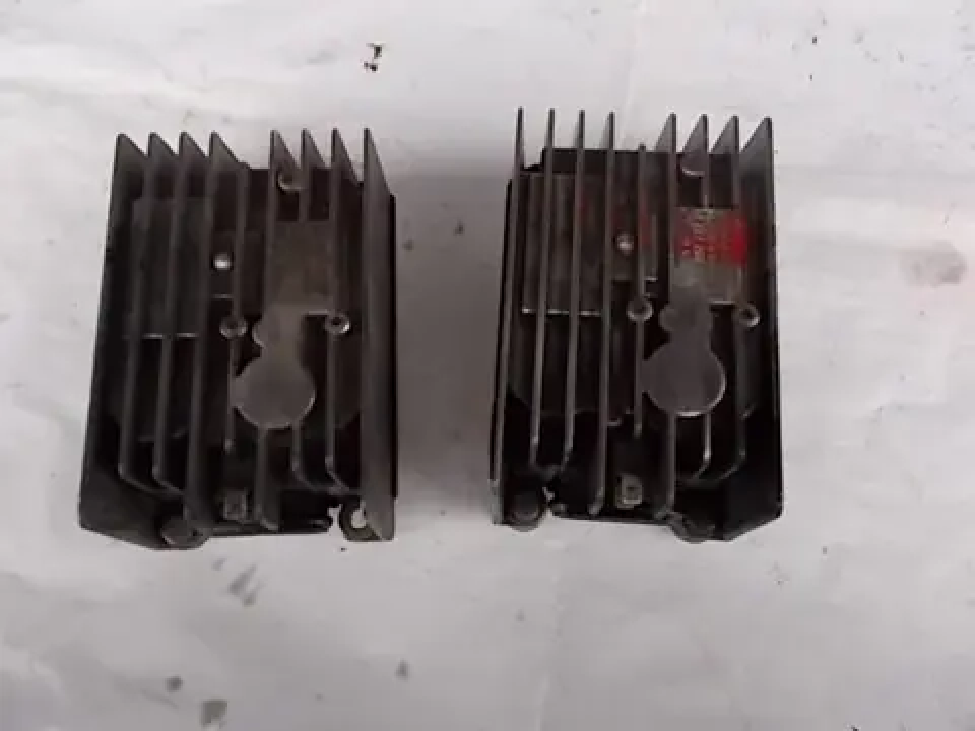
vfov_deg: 53.1
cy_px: 366
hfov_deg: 67.3
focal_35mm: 26
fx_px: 732
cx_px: 488
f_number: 3.2
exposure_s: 1/250
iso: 160
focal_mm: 4.6
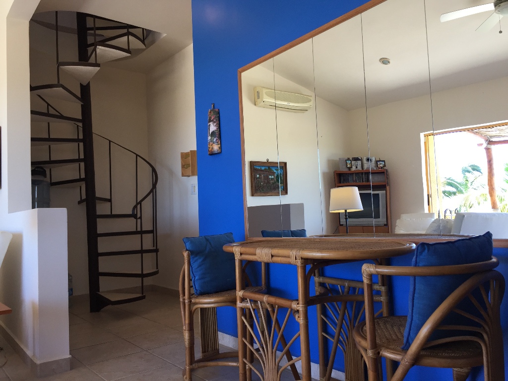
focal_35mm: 29
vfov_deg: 48.2
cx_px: 254
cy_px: 190
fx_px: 426
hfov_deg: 61.7
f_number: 2.2
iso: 50
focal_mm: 4.15
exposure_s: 1/120
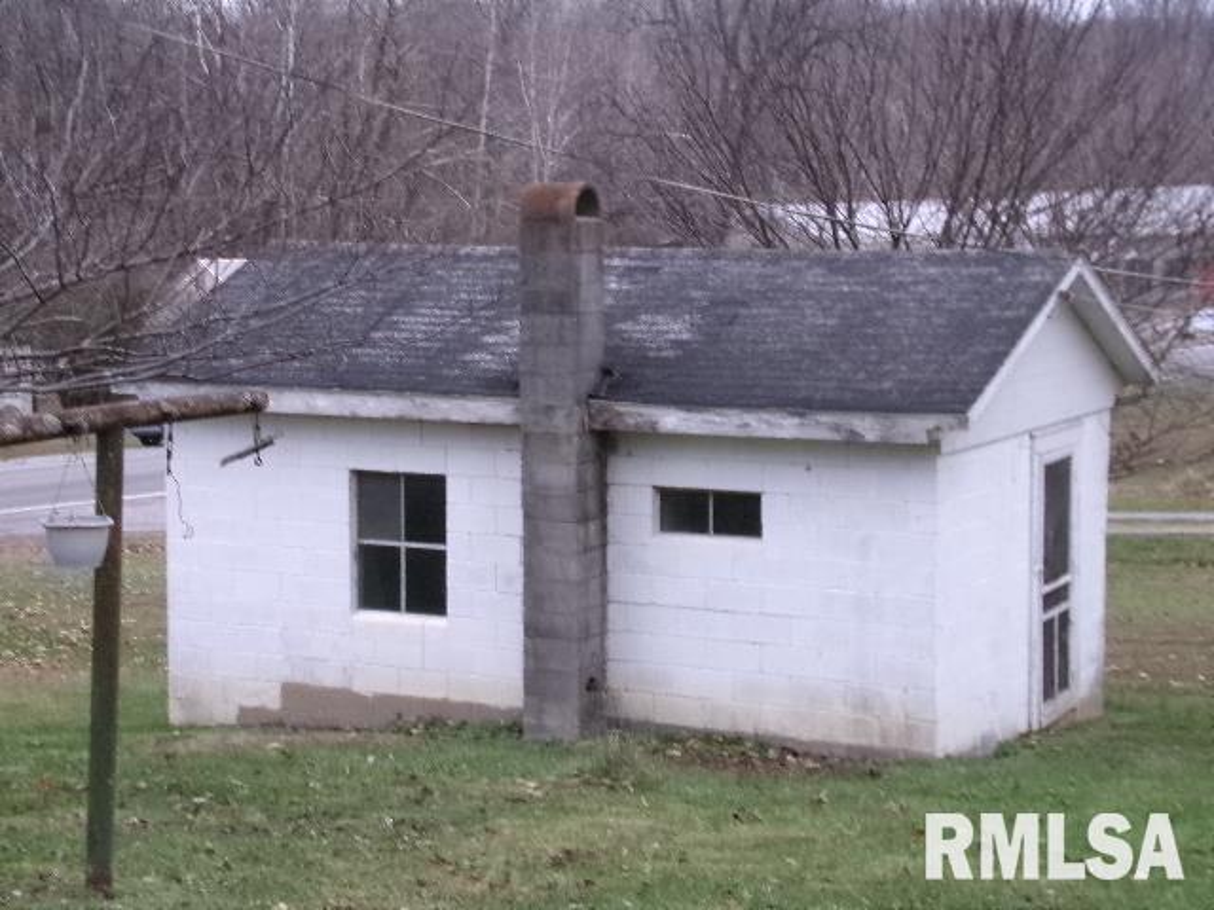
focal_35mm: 69
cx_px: 607
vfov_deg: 21.3
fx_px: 2420
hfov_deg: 28.2
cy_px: 455
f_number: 4.7
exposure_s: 1/20
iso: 445
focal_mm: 12.3
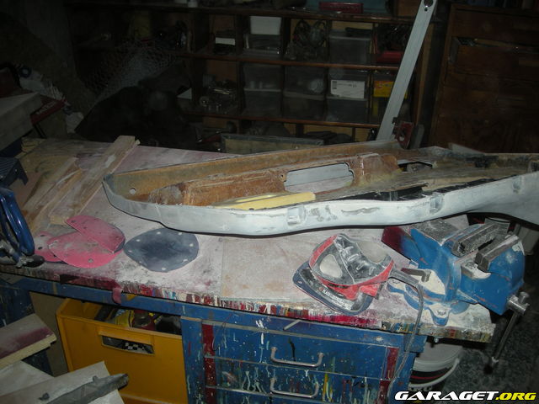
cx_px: 270
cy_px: 202
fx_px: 545
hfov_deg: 52.6
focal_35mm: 35
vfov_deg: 40.7
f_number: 2.8
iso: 50
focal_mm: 5.7
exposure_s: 1/60
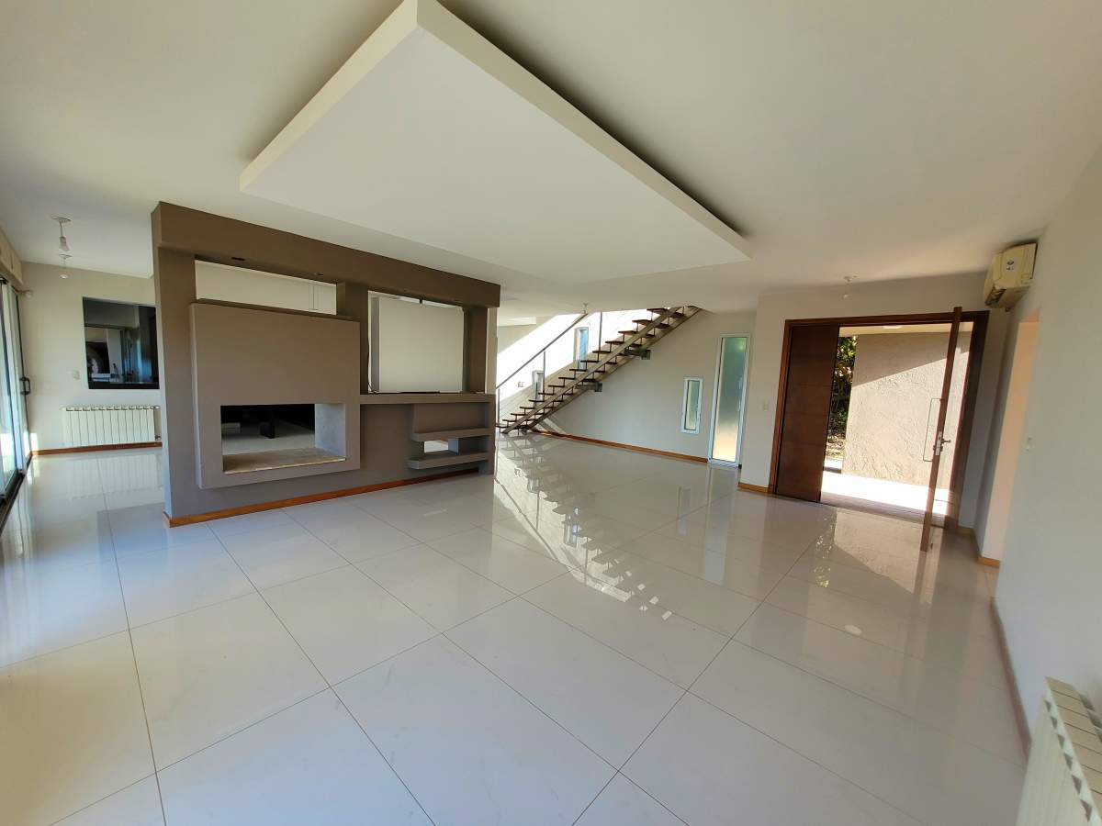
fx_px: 414
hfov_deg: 106.2
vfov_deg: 89.9
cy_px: 413
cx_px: 551
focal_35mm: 13
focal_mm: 1.74
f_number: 2.2
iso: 64
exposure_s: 1/100
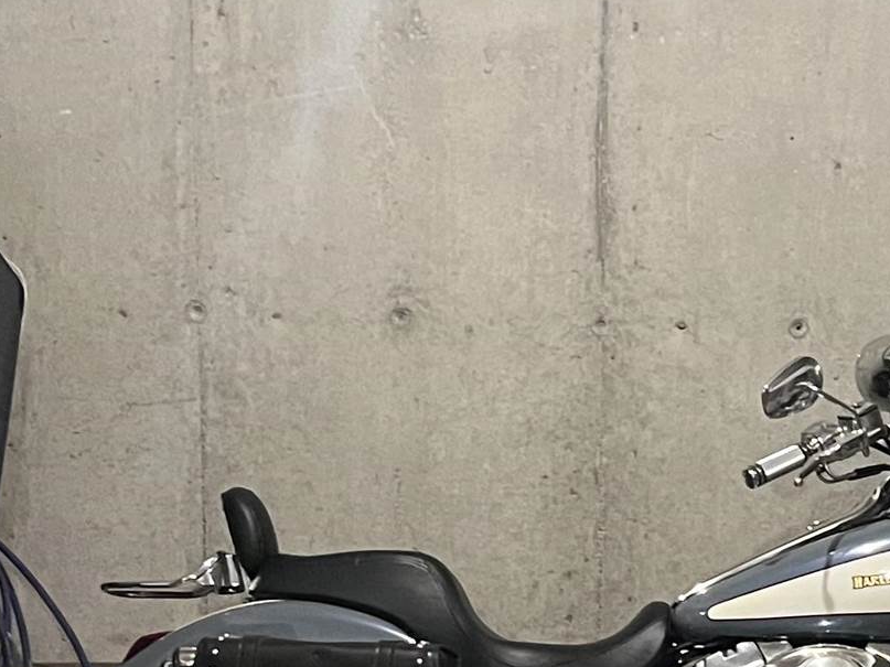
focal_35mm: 99
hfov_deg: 19.5
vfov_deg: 14.6
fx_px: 2545
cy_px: 730
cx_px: 807
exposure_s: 1/40
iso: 500
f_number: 1.6
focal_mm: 5.1
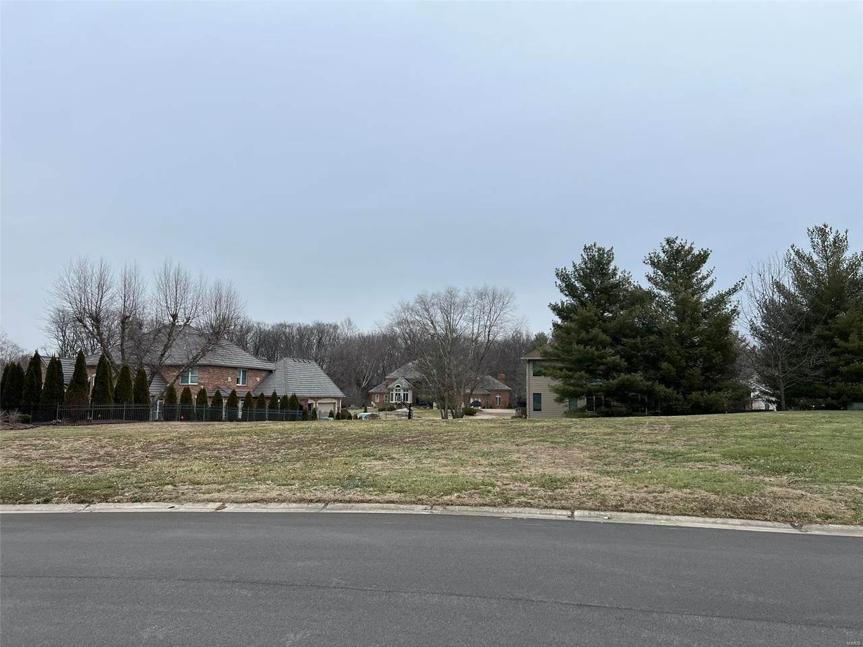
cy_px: 324
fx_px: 648
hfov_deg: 67.3
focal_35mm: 26
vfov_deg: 53.1
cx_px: 432
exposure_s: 1/1224
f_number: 1.5
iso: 50
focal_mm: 5.7
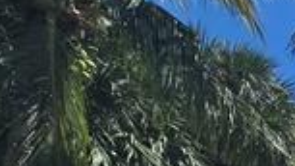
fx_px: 579
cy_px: 351
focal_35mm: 74
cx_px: 700
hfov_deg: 15.4
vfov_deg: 13.5
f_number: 2.2
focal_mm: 2.2
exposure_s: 1/3026
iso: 50
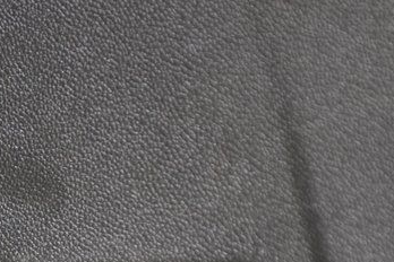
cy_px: 366
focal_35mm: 309
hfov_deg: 6.7
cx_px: 22
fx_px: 3382
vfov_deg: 4.4
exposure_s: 1/2.5
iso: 1600
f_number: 2.8
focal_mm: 70
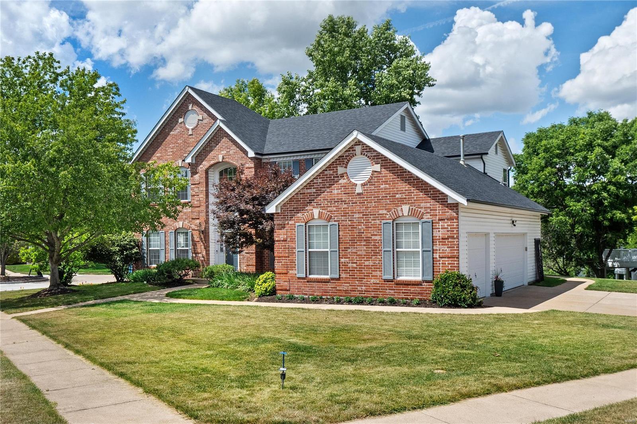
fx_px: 601
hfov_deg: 55.8
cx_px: 318
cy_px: 212
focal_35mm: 34
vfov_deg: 38.9
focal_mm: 17
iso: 400
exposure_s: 1/640
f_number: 8
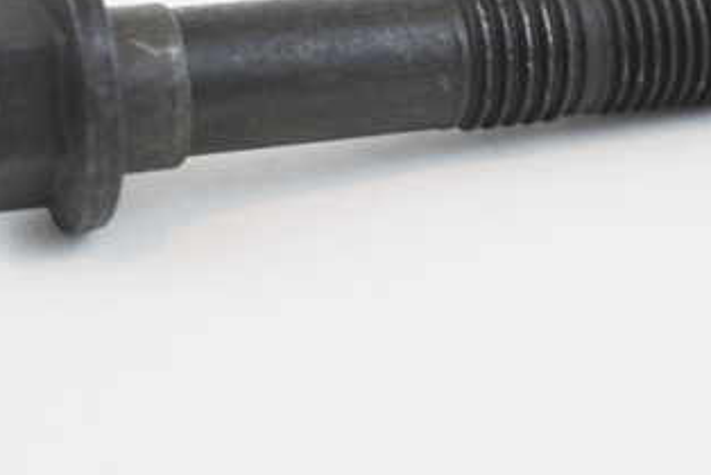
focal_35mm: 168
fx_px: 3321
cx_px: 353
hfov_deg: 12.2
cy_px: 58
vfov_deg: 8.2
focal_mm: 55
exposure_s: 1/60
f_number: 5.6
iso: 1100
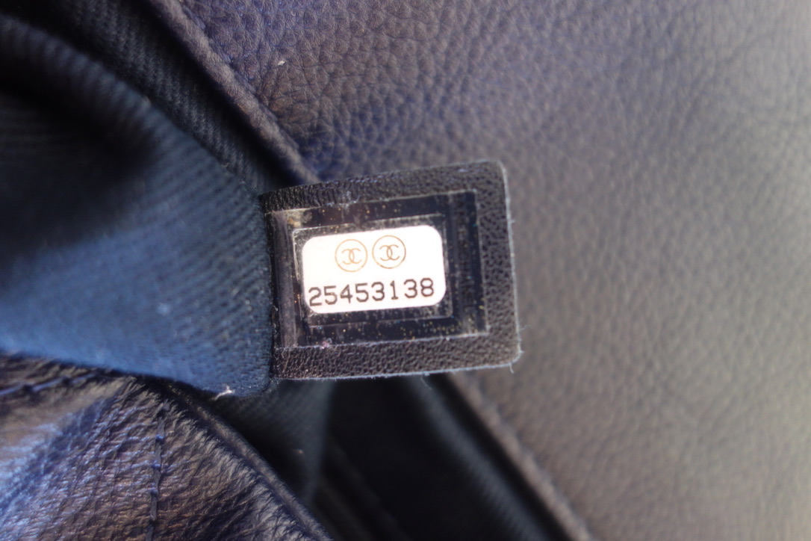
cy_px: 270
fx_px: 631
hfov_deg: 65.5
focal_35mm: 28
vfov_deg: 46.4
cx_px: 406
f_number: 1.8
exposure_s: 1/60
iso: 400
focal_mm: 10.4
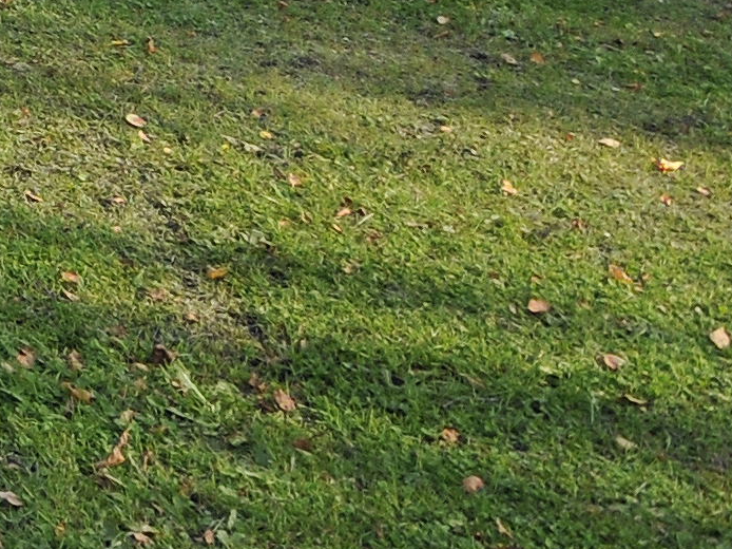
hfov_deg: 12.0
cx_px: -1353
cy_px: -789
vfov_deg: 12.0
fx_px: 2071
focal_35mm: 98
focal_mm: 11
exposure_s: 1/320
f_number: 5
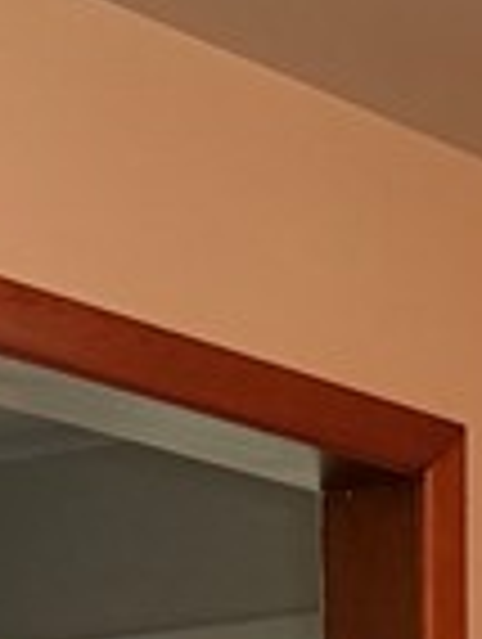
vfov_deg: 9.8
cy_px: 1642
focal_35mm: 173
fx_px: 3202
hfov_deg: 8.4
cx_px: 752
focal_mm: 6.76
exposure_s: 1/60
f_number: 1.78
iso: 250
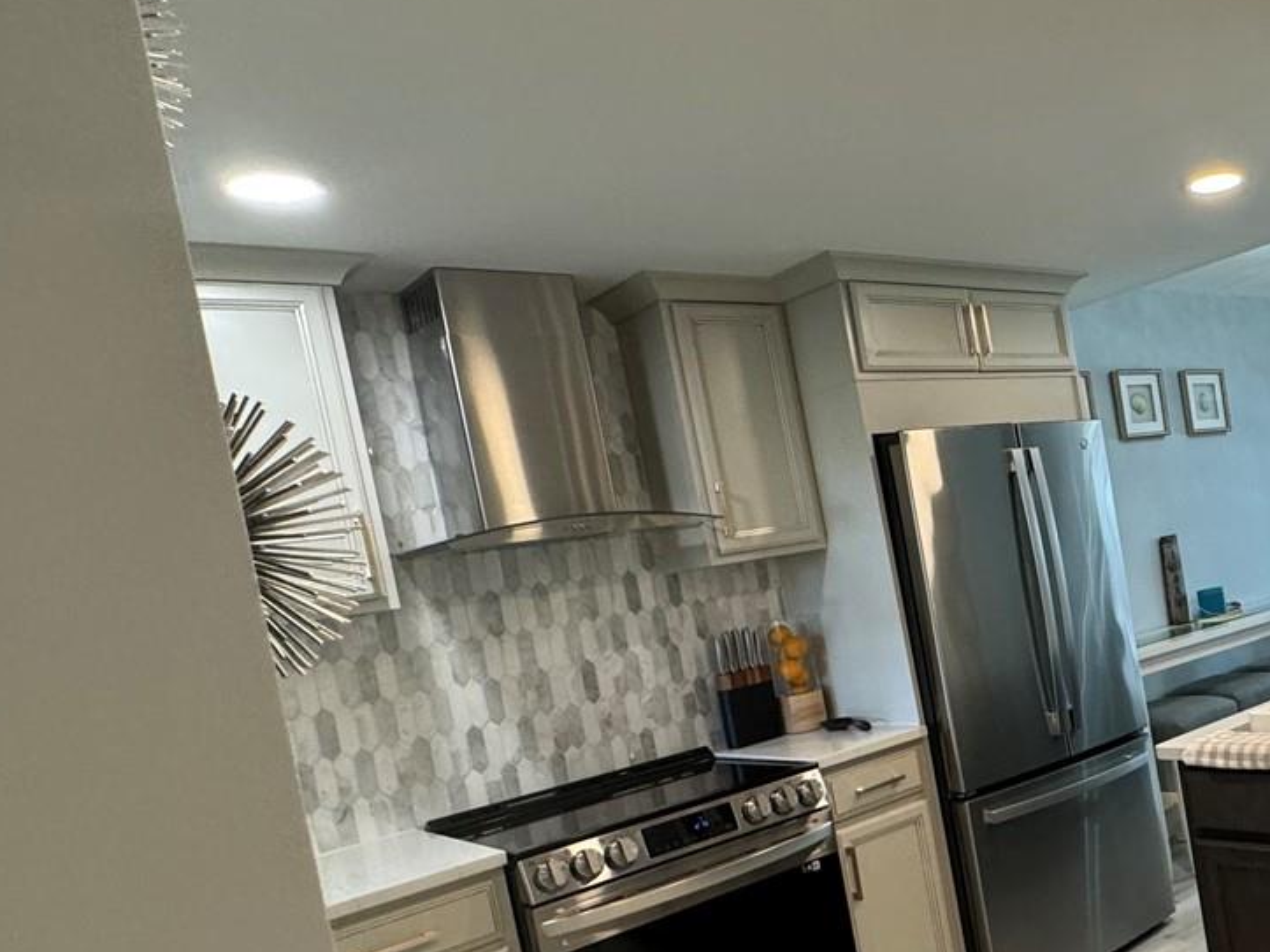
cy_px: 606
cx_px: 1161
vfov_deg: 45.0
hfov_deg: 51.1
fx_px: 1137
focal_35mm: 31
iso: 320
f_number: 2.2
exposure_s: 1/120
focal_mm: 2.22
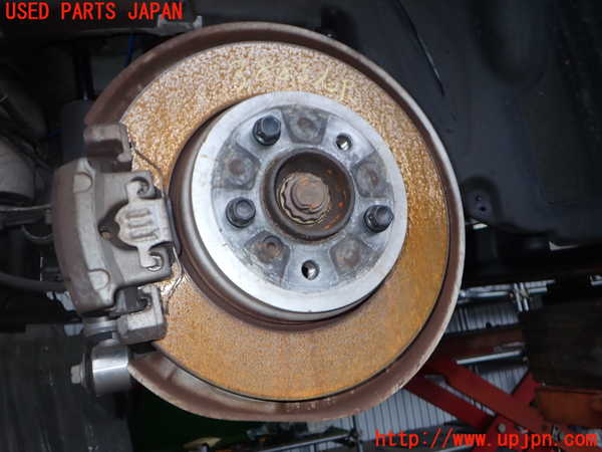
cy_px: 226
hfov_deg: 60.0
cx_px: 301
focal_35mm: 30
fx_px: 522
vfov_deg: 46.8
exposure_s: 1/30
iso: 100
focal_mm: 5.4
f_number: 6.3
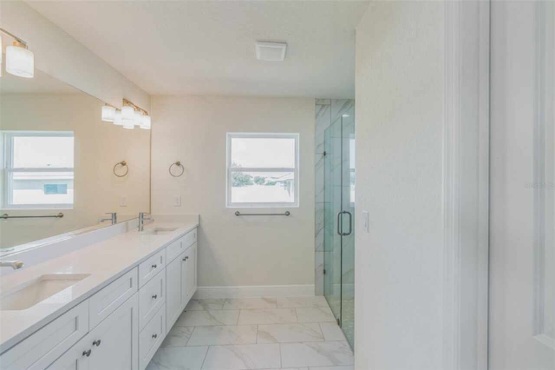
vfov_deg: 73.7
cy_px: 185
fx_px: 247
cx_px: 278
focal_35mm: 16
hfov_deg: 96.8
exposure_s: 1/40
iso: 400
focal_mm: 16
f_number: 8
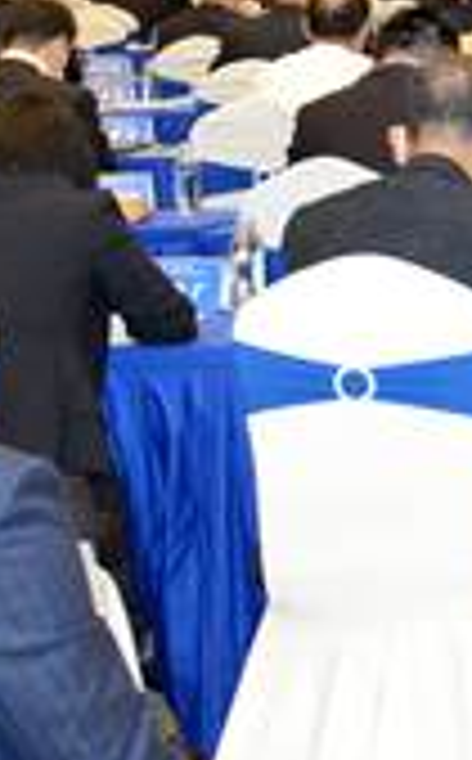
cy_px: -193
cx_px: 1385
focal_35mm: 116
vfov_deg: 17.1
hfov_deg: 9.2
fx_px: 2398
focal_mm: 24
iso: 1600
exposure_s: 1/125
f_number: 4
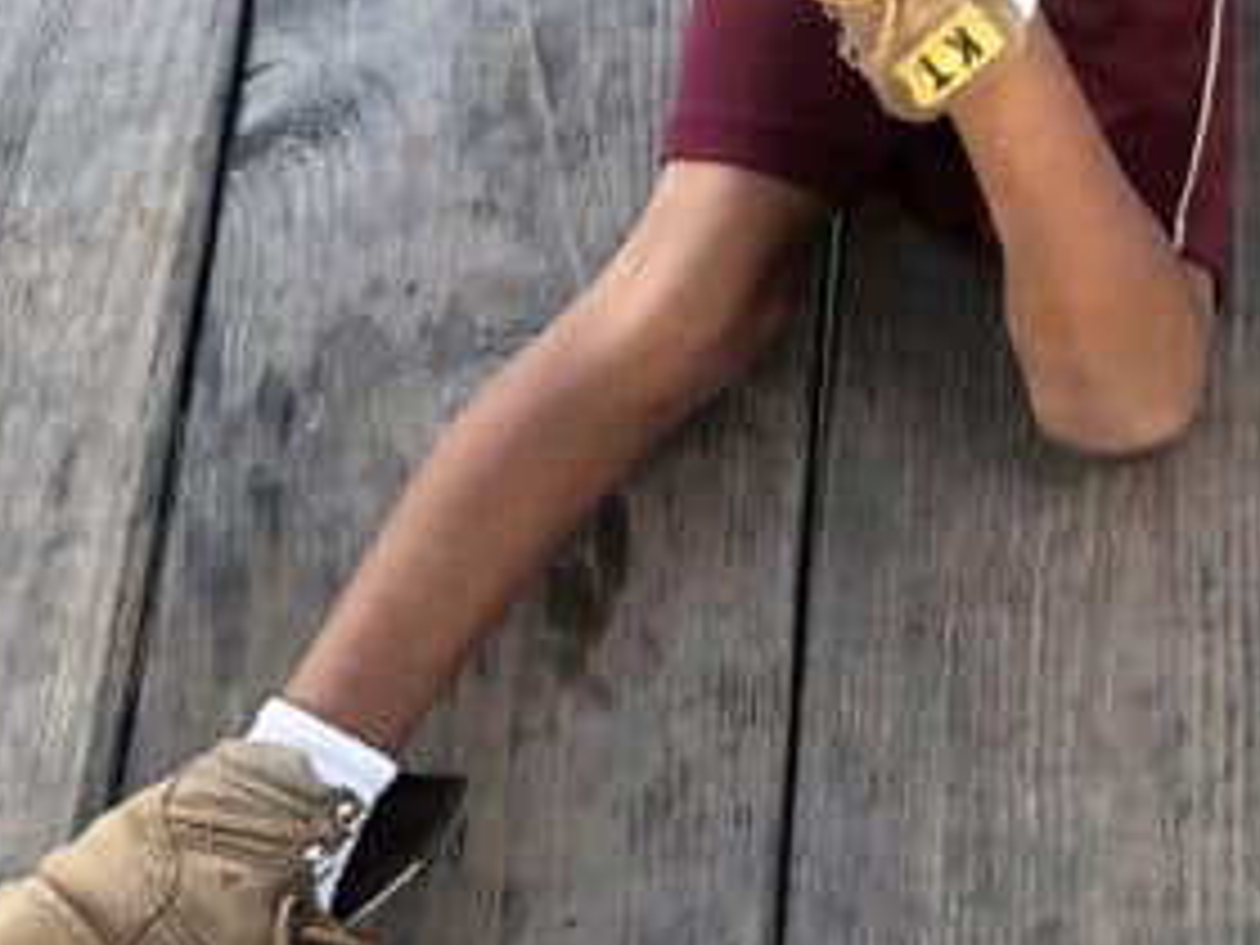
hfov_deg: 22.5
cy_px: -279
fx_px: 2912
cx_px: 1512
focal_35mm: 80
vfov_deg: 17.3
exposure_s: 1/120
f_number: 1.8
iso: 25
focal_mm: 3.99
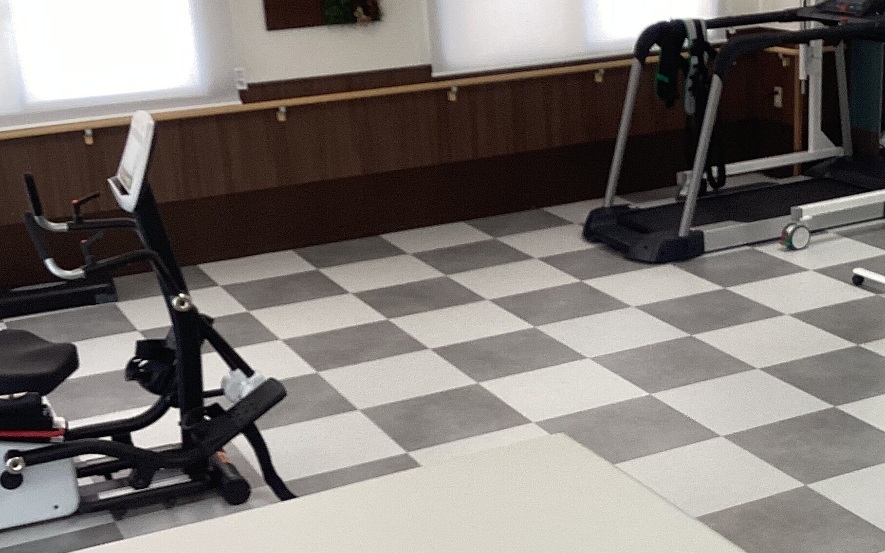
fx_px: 1423
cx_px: 604
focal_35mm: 59
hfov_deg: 34.2
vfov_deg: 21.9
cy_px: 378
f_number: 2.4
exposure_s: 1/50
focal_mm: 3.3
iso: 50
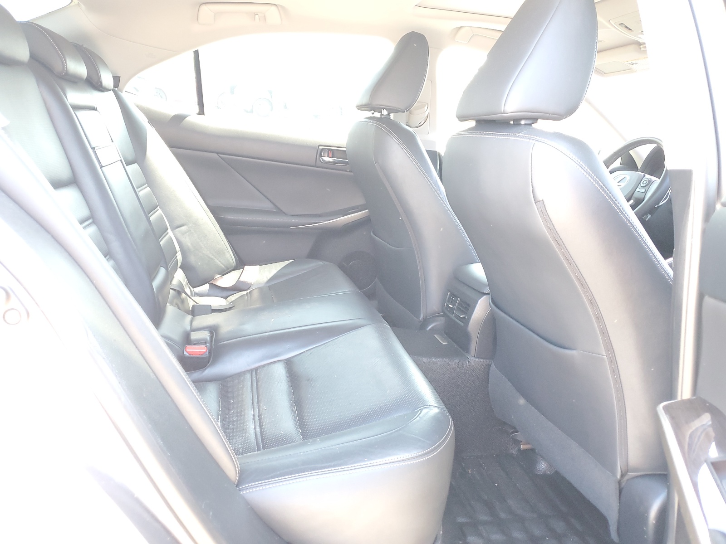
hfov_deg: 67.3
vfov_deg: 53.1
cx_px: 363
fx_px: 545
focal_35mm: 26
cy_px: 272
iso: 217
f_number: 1.5
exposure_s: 1/60.2
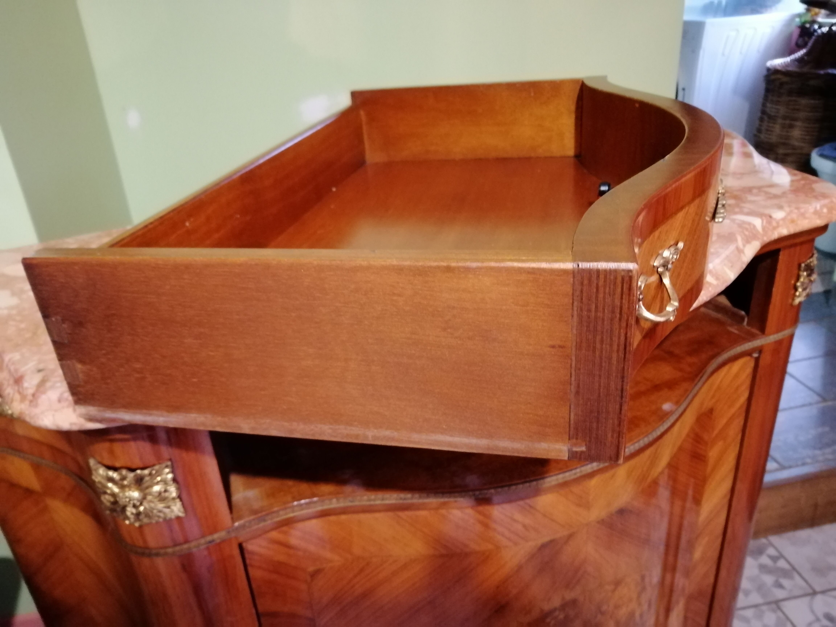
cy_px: 314
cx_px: 418
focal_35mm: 26
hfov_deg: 67.3
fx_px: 628
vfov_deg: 53.1
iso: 1000
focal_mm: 3.95
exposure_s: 1/16.7
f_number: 1.8
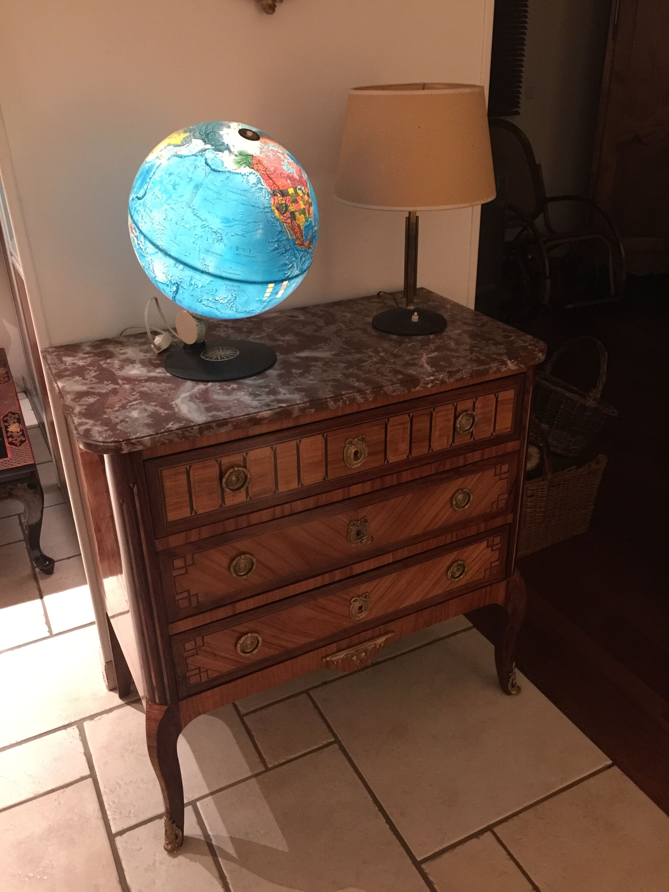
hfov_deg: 48.2
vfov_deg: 61.7
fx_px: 747
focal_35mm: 29
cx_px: 334
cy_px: 446
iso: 200
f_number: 2.2
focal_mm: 4.15
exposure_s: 1/8
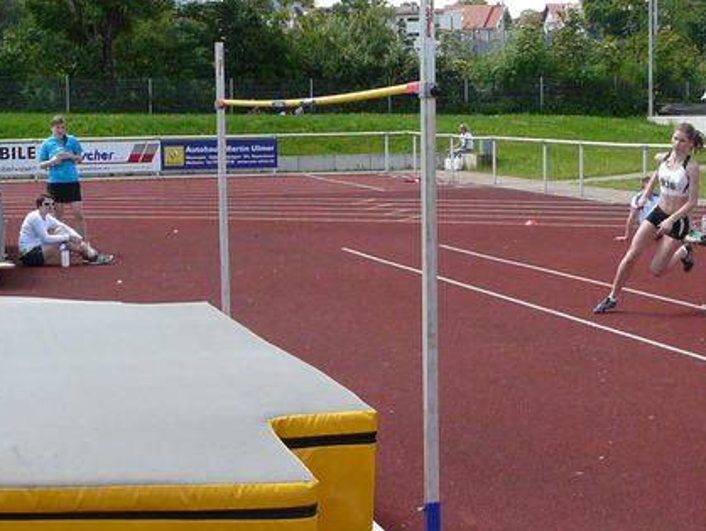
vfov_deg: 19.6
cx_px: 422
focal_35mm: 75
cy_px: 198
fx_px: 1531
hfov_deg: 25.9
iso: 100
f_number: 2.8
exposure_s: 1/500
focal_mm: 5.1
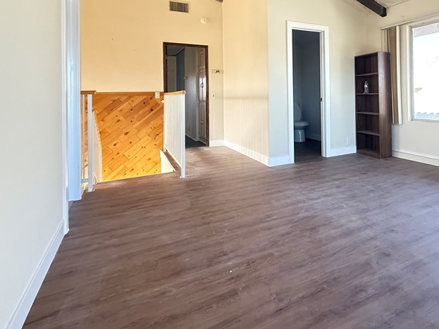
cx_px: 304
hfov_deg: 71.0
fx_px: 292
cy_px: 89
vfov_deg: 56.5
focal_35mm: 23
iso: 800
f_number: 2.2
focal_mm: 2.22
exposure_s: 1/60
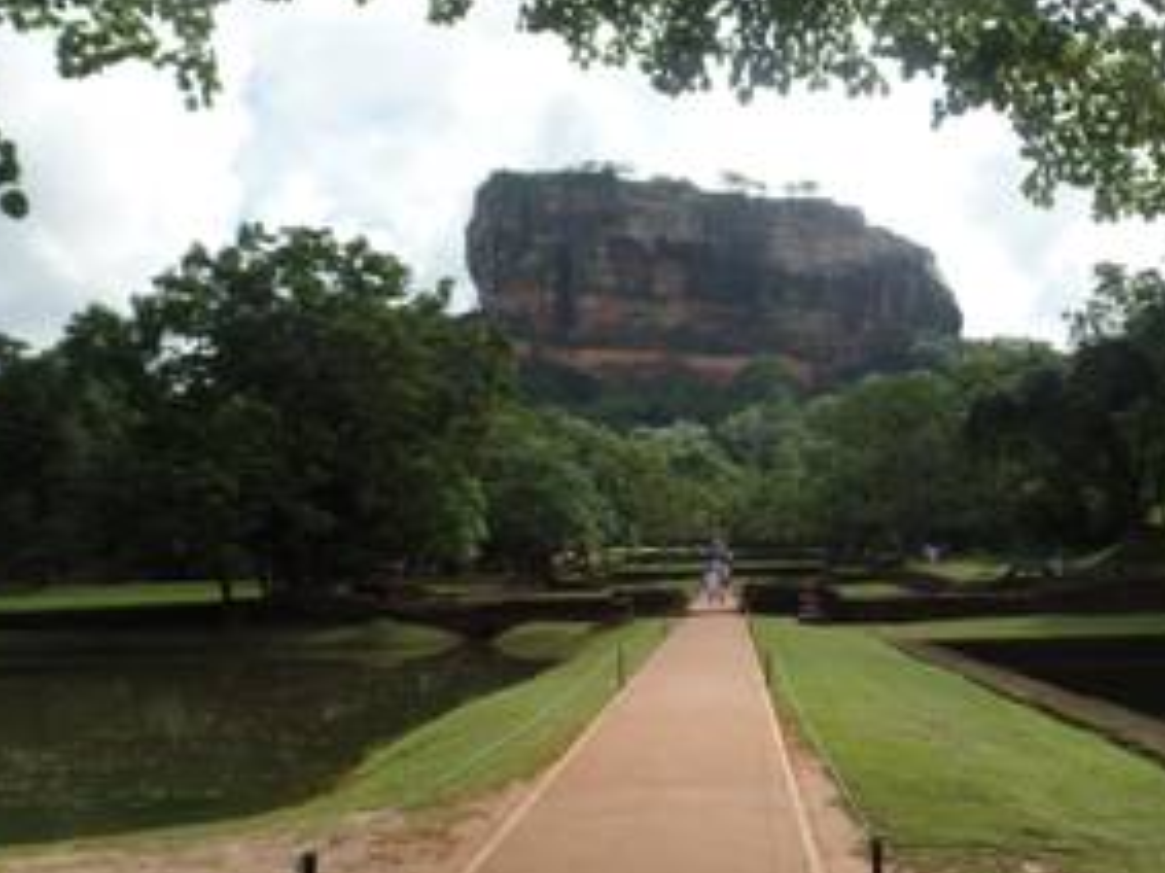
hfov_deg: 47.4
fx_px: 1312
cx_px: 733
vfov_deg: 36.8
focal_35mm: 39
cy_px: 428
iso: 80
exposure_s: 1/750
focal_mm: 4.1
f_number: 3.5
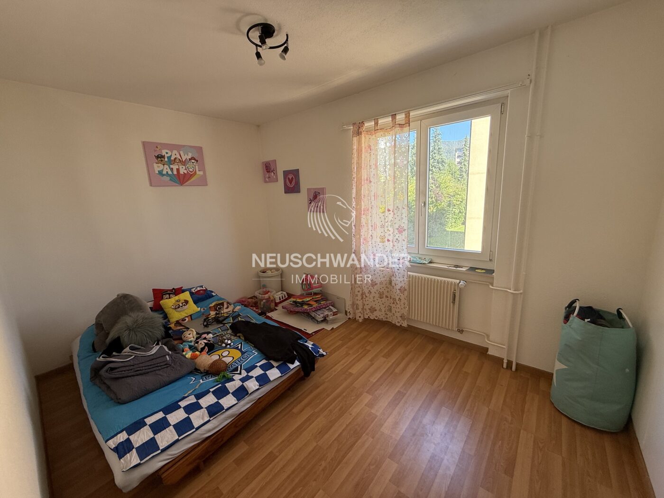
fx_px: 269
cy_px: 249
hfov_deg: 102.1
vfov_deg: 85.7
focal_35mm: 14
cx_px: 332
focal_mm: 2.22
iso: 64
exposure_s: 1/102
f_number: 2.2
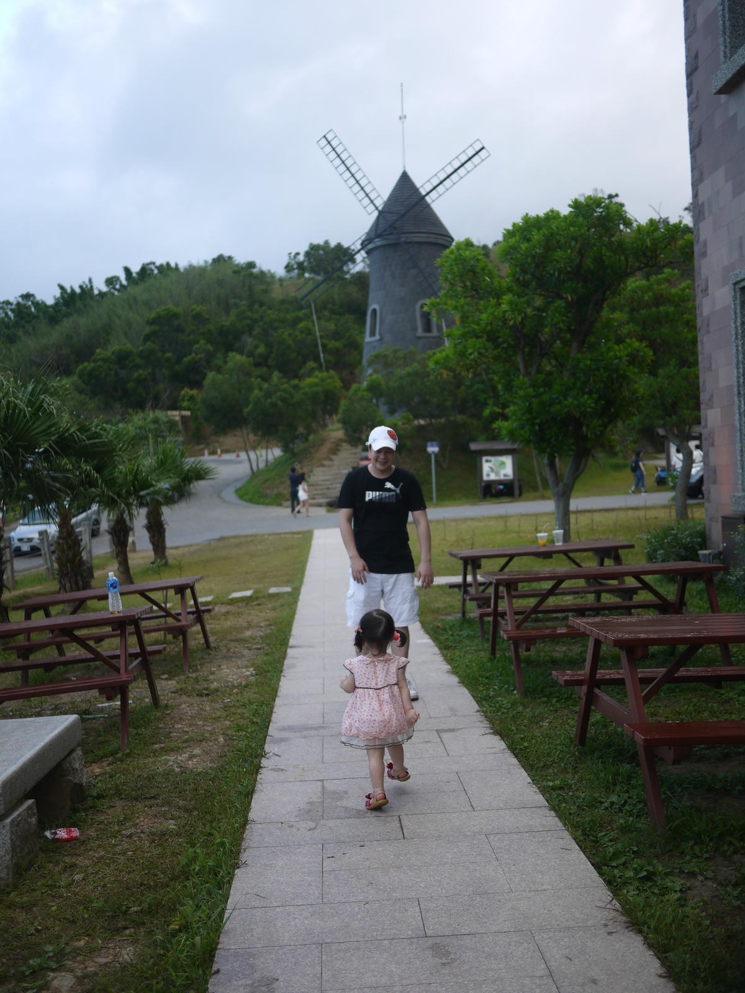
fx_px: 1148
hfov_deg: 36.0
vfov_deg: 46.8
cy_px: 496
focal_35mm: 40
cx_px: 372
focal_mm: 20
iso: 160
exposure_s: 1/1000
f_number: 1.8
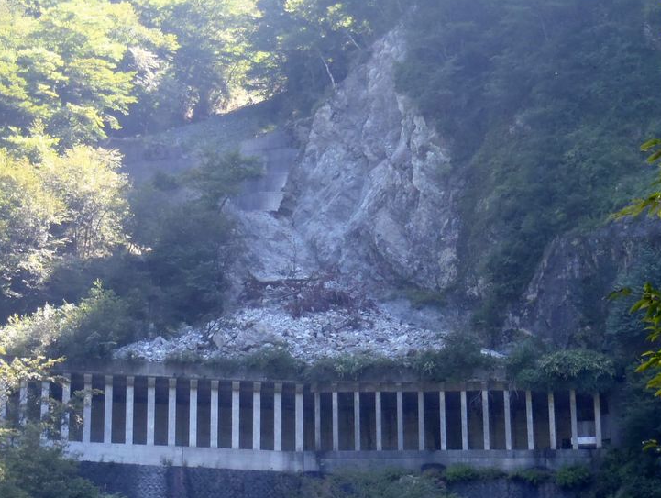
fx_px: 1358
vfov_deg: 20.8
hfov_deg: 27.4
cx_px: 303
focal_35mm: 71
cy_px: 268
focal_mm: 11.43
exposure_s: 1/60
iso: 160
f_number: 5.4
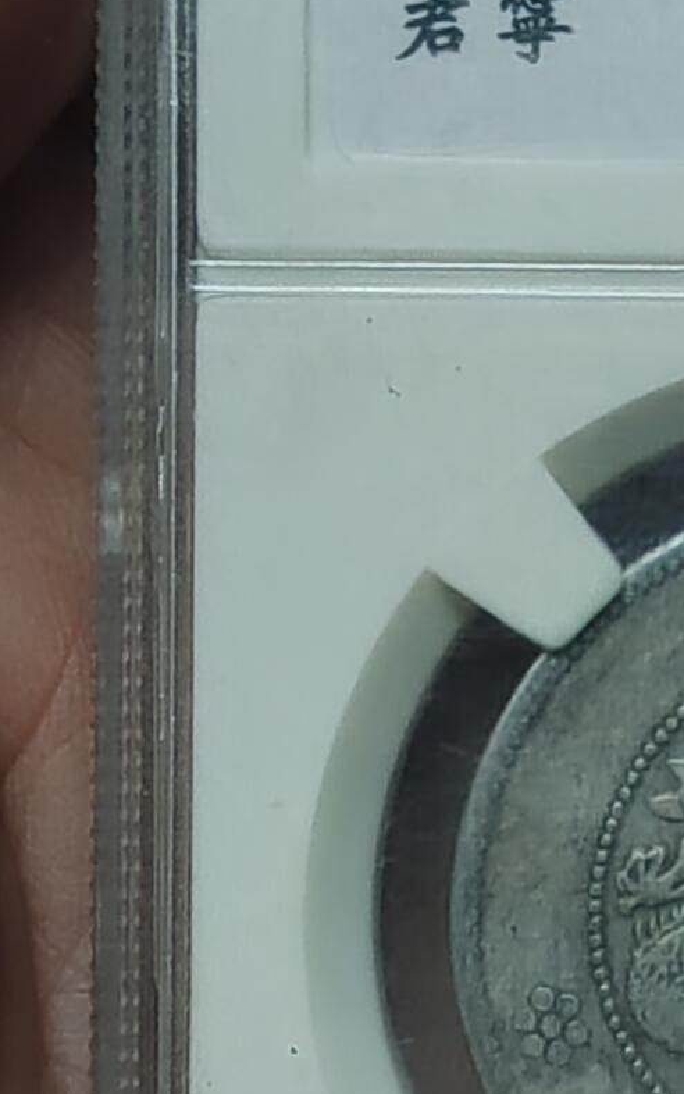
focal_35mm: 131
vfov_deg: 15.9
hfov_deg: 9.8
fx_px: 3906
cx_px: 937
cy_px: 596
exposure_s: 1/50
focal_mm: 6.12
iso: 2500
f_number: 1.9
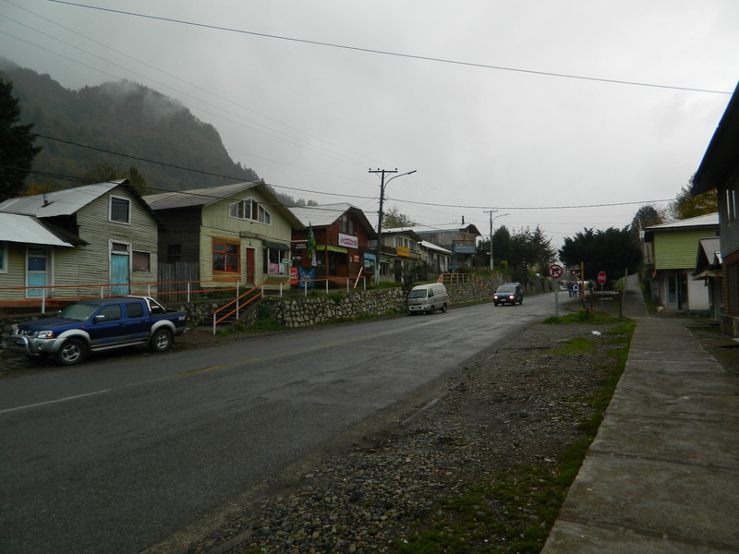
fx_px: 534
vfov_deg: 54.9
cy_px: 277
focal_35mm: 25
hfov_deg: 69.4
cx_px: 370
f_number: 3.1
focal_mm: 4.5
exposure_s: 1/100
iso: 80
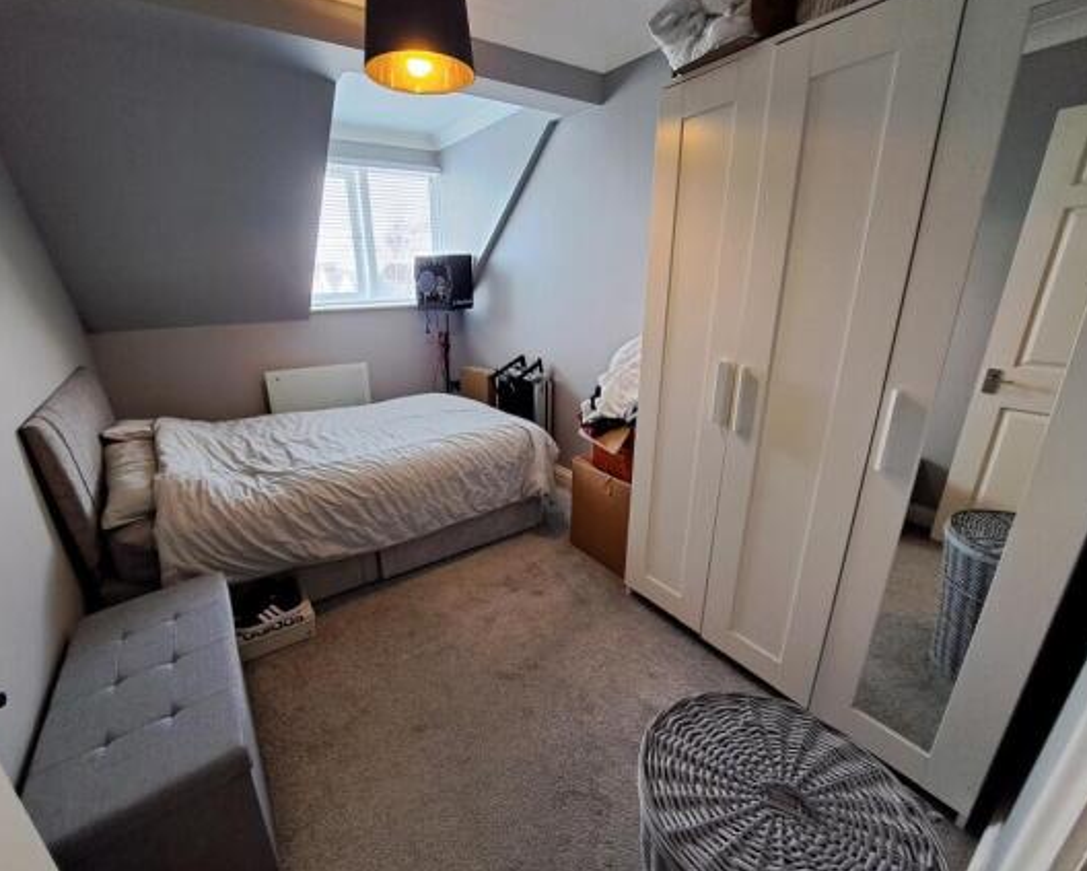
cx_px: 514
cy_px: 436
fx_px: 451
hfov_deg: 100.6
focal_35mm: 14
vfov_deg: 88.0
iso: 125
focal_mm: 1.74
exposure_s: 1/50
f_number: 2.2
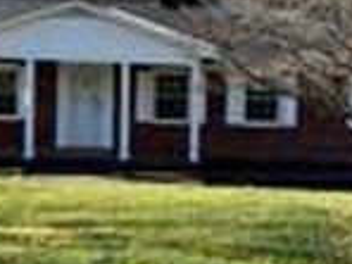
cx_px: 216
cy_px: 94
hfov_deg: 22.2
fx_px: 895
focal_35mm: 88
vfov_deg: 16.8
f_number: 1.5
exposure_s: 1/1311
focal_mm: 5.7
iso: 50
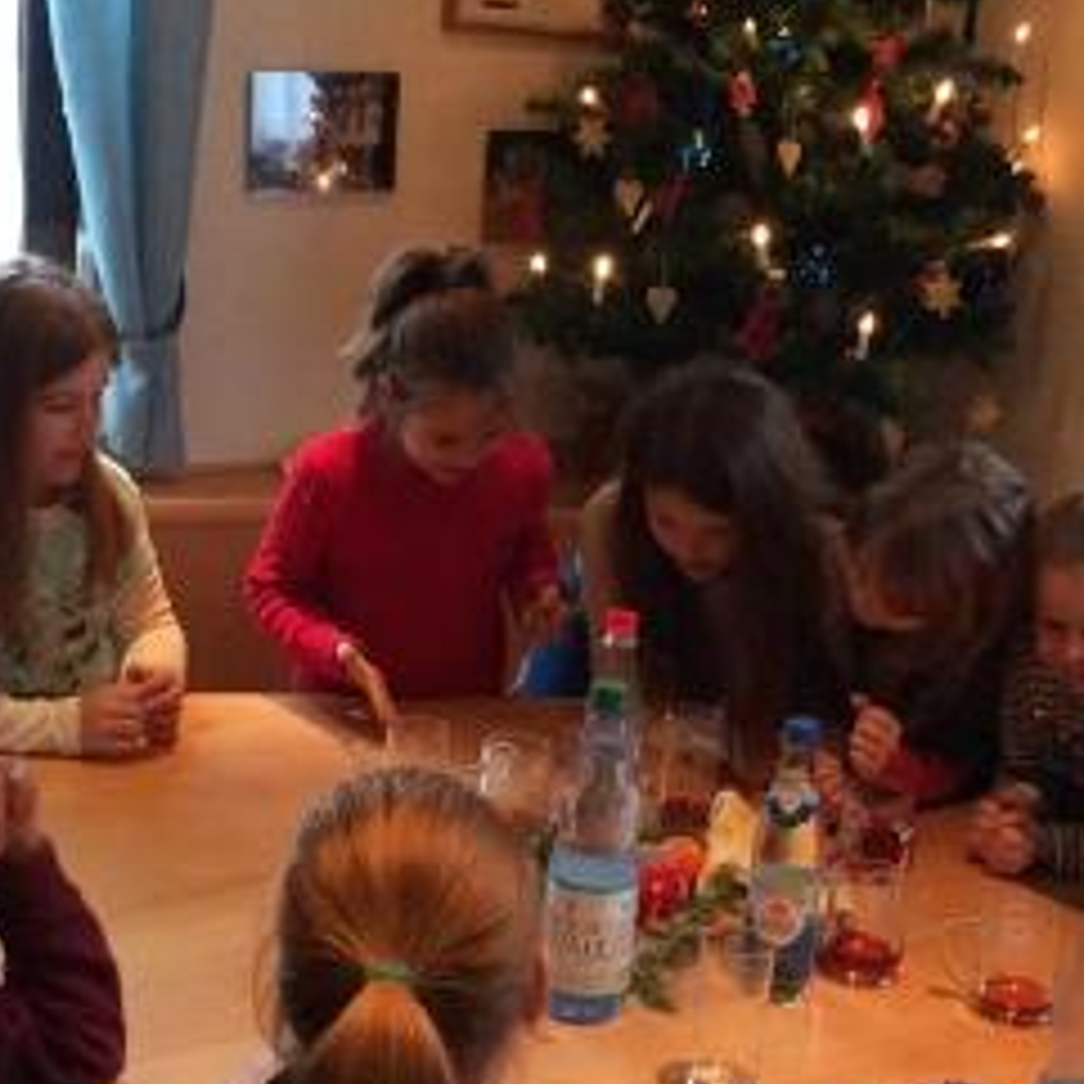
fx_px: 2409
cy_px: 576
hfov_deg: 25.3
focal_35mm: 68
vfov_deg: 25.4
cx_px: 621
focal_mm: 4.15
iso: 200
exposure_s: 1/33
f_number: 2.2
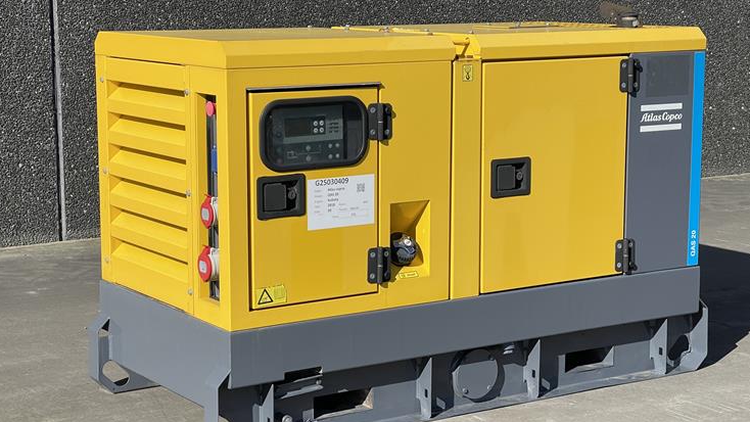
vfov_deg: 15.9
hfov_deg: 27.9
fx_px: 1512
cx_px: 365
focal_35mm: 76
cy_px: 208
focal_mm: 7.5
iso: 20
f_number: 2.2
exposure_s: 1/1393
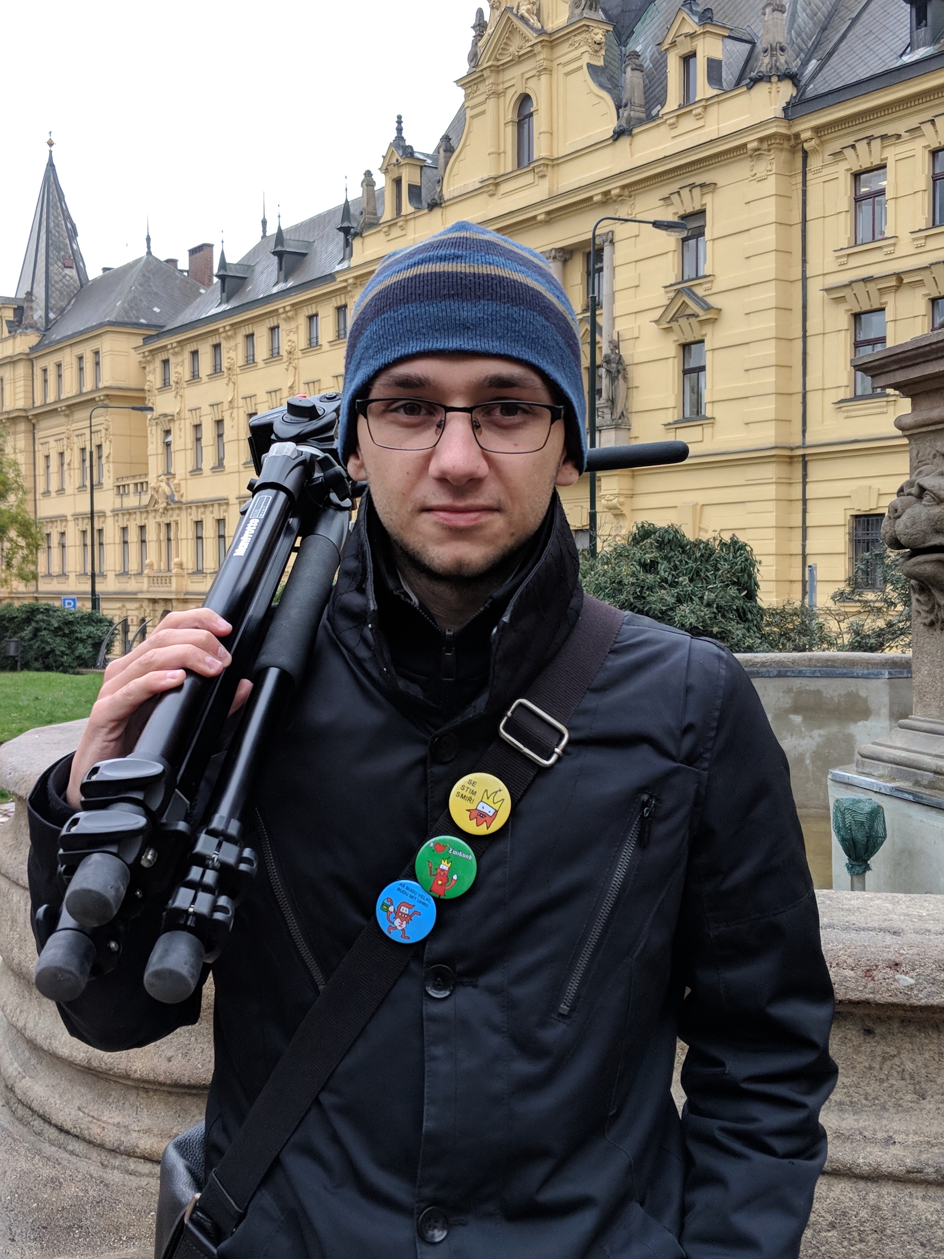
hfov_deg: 51.4
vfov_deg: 65.3
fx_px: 982
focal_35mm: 27
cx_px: 472
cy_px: 630
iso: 129
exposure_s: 1/344
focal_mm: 4.44
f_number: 1.8
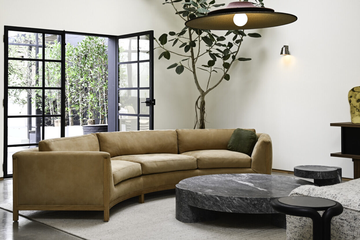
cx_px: 180
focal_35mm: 35
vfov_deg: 37.9
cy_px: 120
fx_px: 350
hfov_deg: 54.4
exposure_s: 1/40
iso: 110
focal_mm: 35
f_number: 4
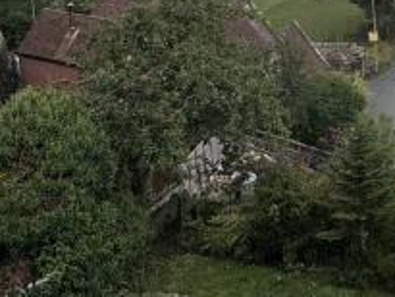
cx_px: 439
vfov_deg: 19.6
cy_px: -73
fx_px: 799
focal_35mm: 70
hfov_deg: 25.6
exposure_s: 1/1178
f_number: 2.2
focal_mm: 2.22
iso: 50
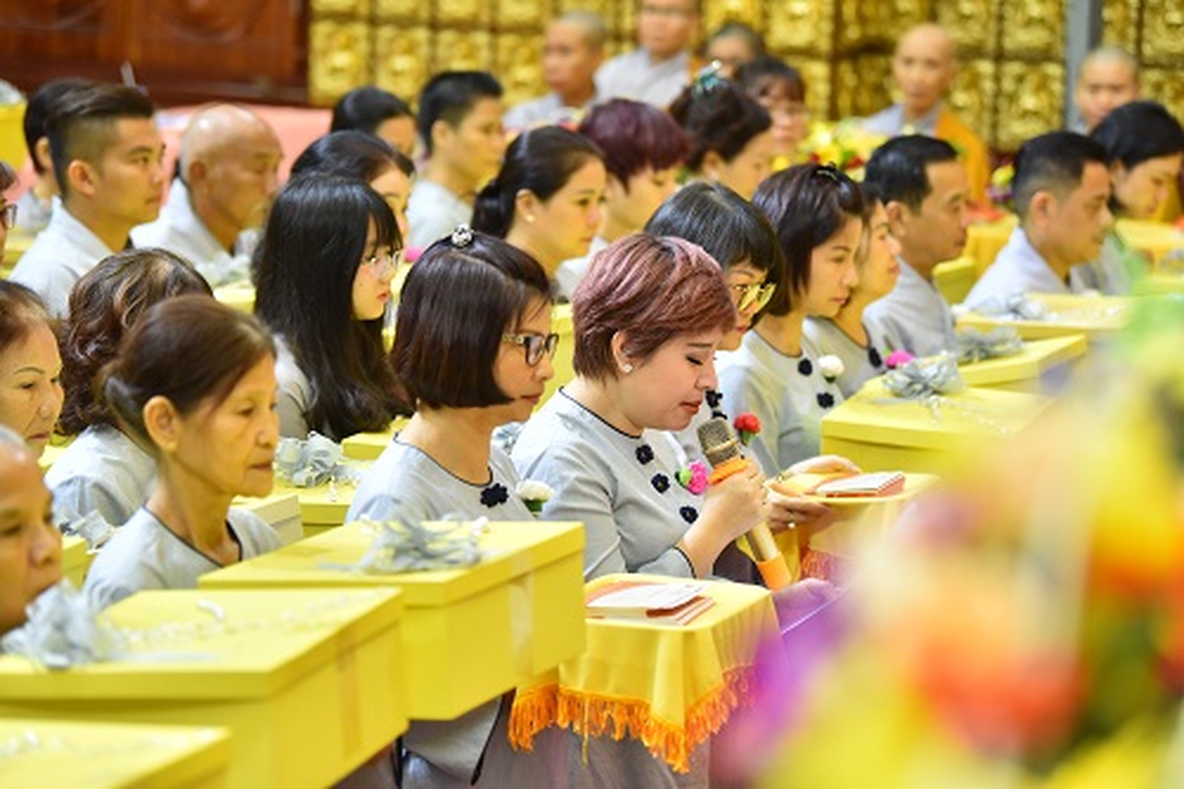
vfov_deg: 12.2
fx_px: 3682
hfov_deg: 18.3
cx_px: 592
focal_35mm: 112
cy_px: 394
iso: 2500
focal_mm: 112
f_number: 2.8
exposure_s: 1/160
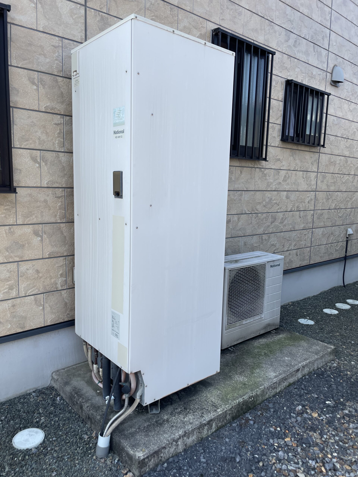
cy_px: 238
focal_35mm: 26
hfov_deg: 53.1
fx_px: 359
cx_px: 179
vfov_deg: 67.3
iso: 32
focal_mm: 4.2
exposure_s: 1/1072
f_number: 1.6
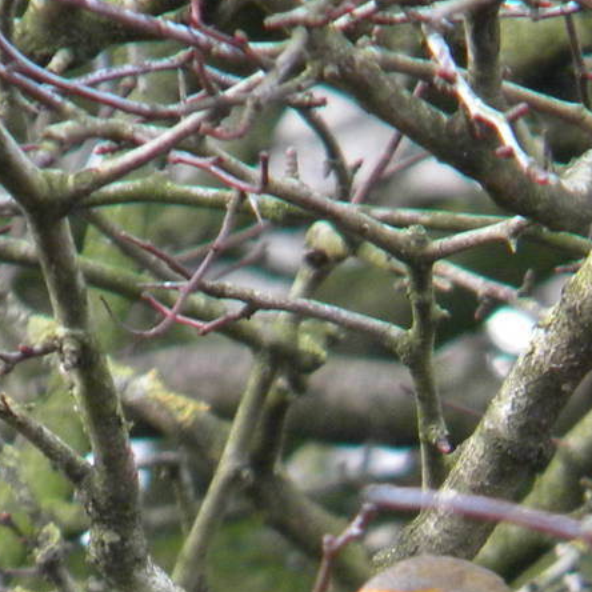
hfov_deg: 2.0
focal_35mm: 885
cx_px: 496
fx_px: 17124
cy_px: 769
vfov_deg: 2.0
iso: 310
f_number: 5.4
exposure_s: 1/59.8
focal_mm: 50.4
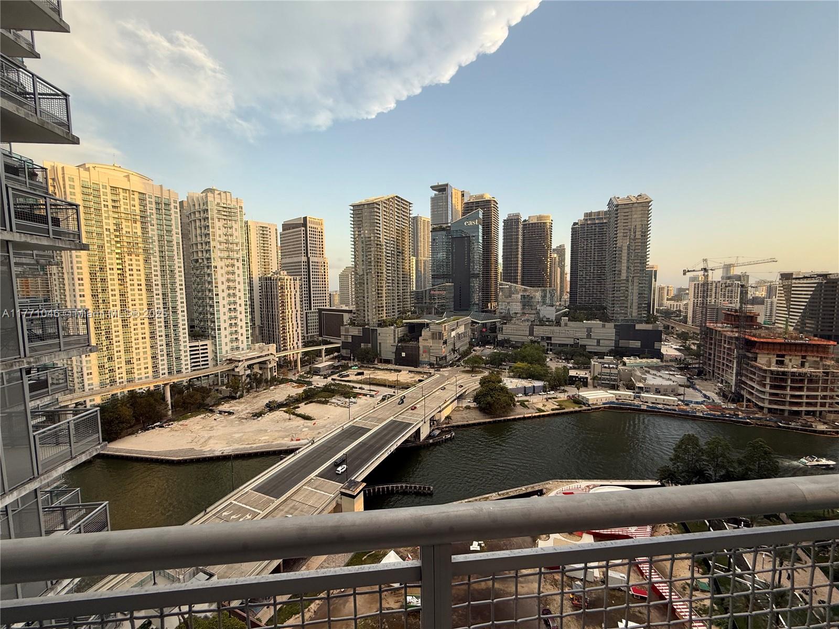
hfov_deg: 102.1
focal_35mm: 14
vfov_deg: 85.7
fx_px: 339
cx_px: 420
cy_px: 314
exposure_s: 1/221
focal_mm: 2.22
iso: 50
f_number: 2.2
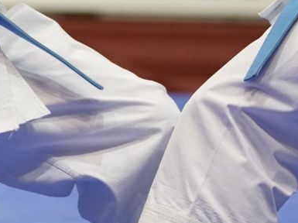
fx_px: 5109
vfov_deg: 2.5
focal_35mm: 594
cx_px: -118
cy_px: -193
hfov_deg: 3.3
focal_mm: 132
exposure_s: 1/1000
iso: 3200
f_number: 2.8
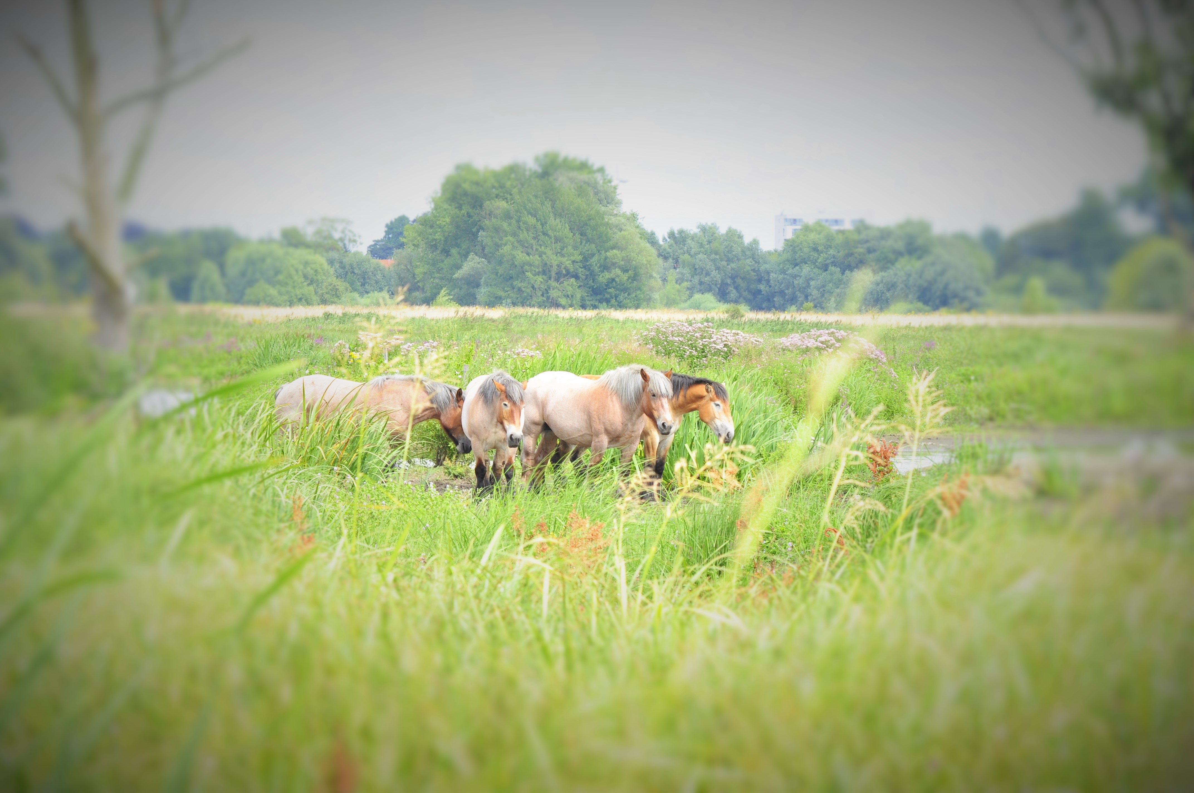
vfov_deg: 5.7
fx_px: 7950
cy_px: 396
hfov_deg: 8.6
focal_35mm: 240
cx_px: 597
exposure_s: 1/50
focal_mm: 160
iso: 200
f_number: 14
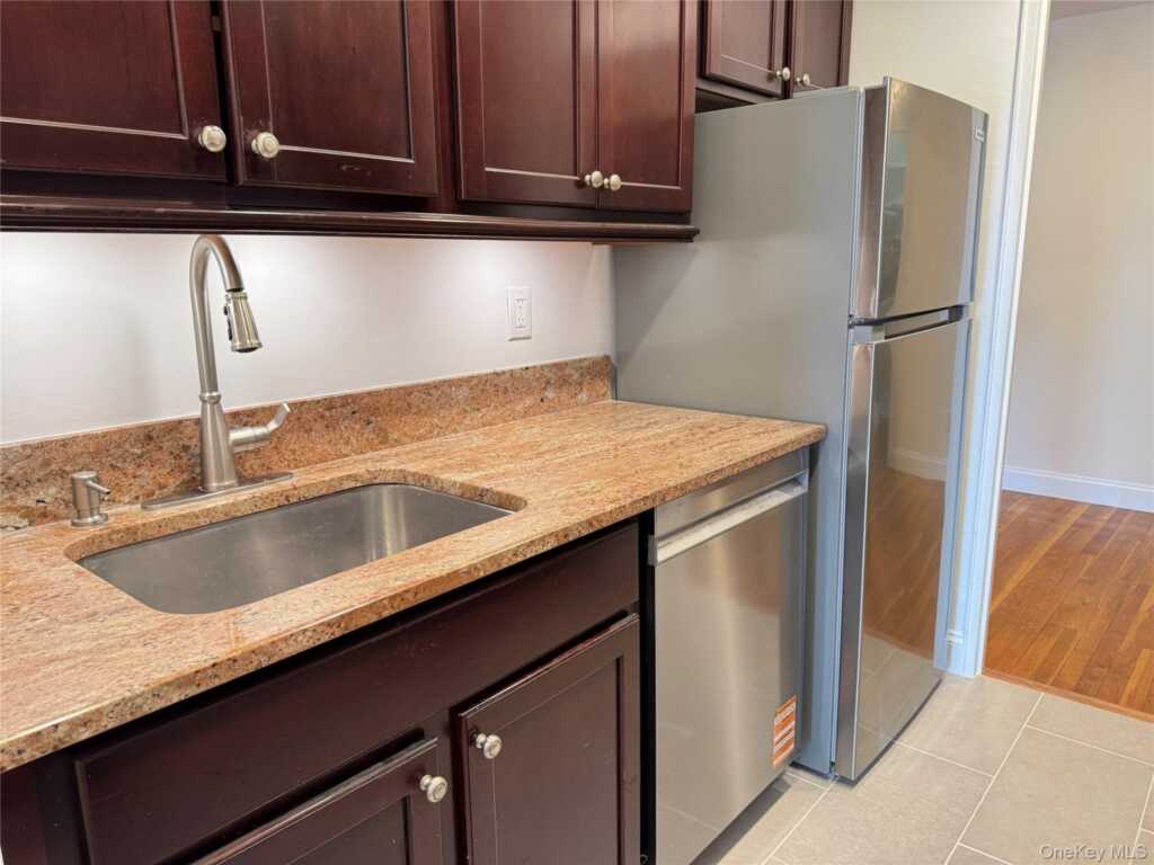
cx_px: 577
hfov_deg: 71.6
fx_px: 800
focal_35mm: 24
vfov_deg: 56.8
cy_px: 432
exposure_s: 1/60
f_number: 1.78
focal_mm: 6.76
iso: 250
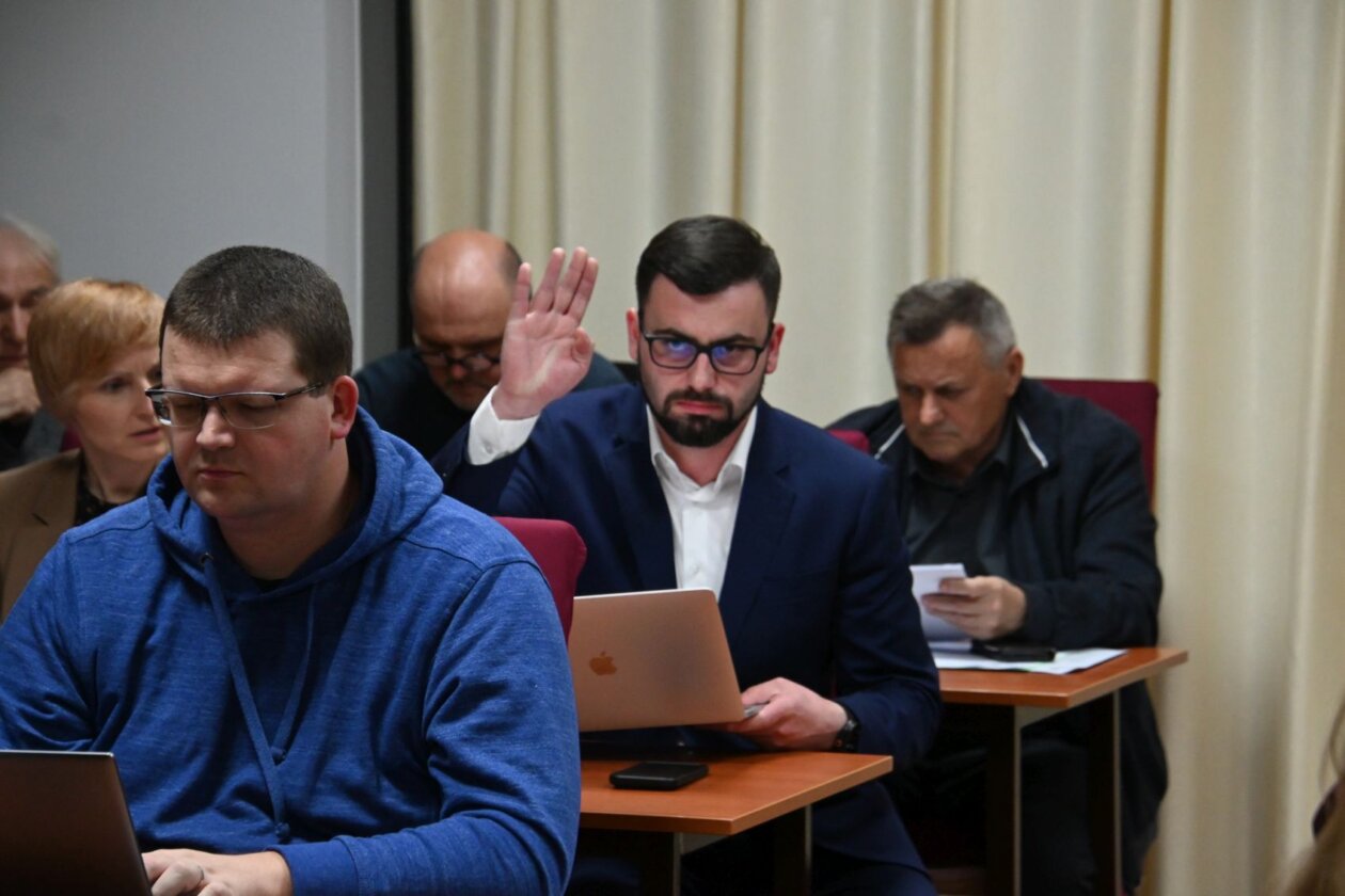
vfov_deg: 9.1
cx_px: 672
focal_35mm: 150
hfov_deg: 13.7
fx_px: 5604
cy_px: 448
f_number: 5
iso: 3200
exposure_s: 1/100
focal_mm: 100
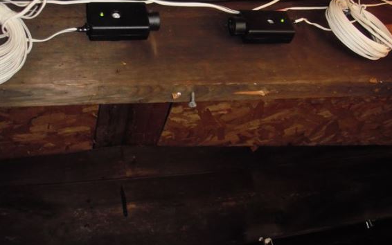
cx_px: 198
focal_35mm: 41
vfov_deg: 31.2
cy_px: 97
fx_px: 438
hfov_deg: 48.2
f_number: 3.5
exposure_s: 1/30
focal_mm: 6.7
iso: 125
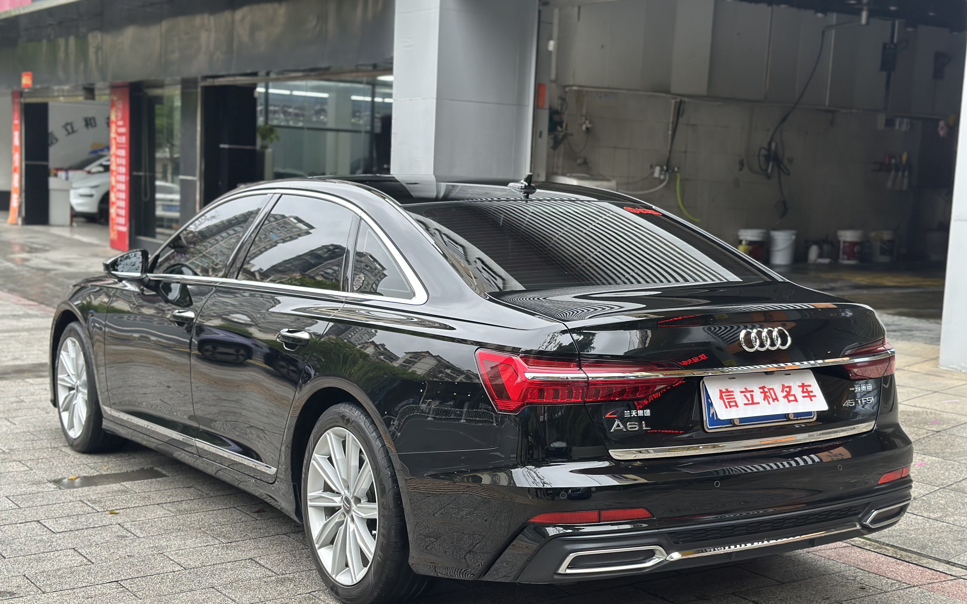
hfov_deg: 39.6
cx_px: 484
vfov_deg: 25.3
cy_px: 328
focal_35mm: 51
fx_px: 1344
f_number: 1.78
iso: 125
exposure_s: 1/172
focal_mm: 6.86
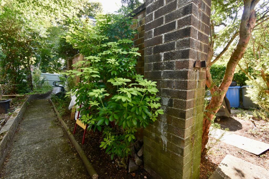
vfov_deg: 77.3
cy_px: 90
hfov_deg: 100.4
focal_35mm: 15
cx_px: 134
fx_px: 112
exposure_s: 1/50
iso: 200
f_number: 7.1
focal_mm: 10
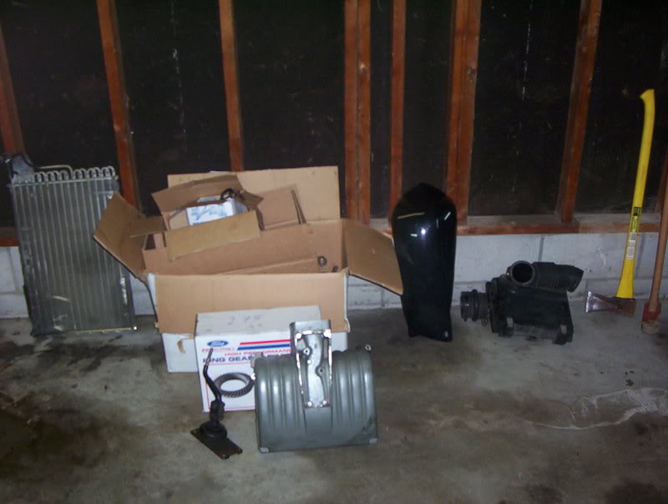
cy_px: 252
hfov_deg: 43.8
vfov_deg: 33.7
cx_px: 334
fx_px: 832
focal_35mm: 43
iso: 140
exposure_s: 1/60
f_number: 2.73
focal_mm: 5.77
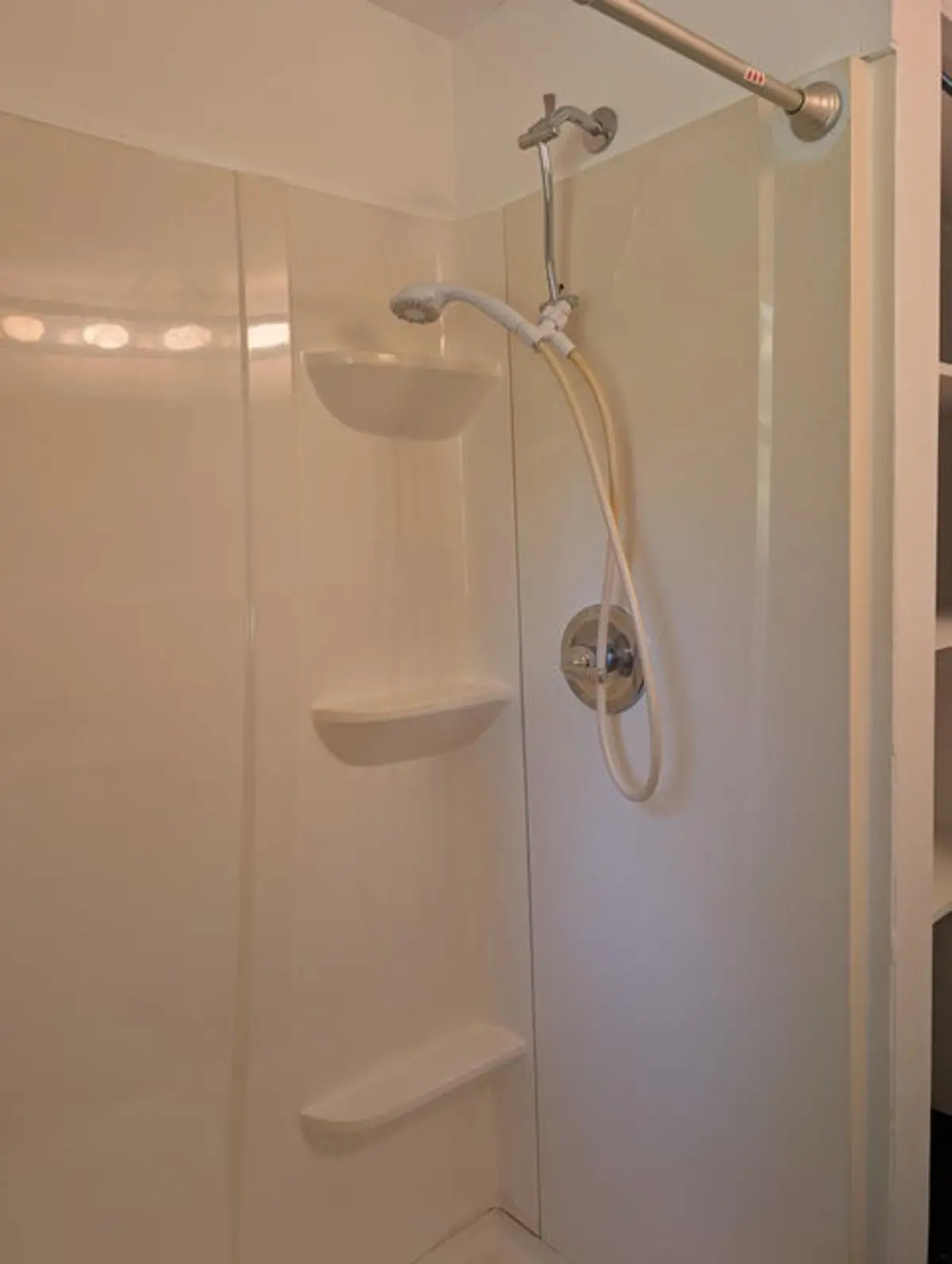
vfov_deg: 71.5
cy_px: 632
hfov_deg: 57.0
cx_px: 476
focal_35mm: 24
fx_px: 878
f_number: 1.68
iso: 128
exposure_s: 1/120
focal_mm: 6.9
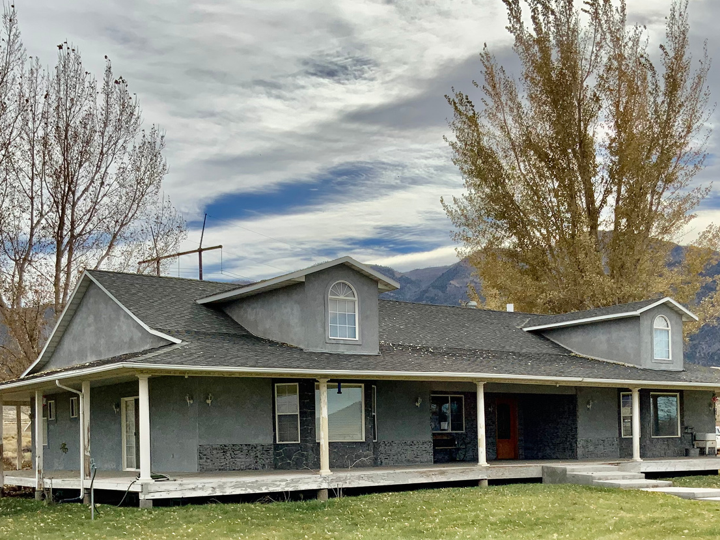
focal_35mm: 47
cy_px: 433
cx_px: 402
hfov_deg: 40.4
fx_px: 977
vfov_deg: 30.1
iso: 16
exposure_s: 1/2427
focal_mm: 3
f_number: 1.8
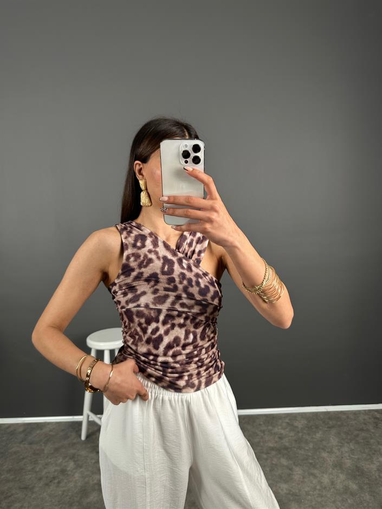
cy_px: 254
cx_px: 191
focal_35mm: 24
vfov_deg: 71.6
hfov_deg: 56.8
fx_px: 353
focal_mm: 6.86
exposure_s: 1/121
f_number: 1.78
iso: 80
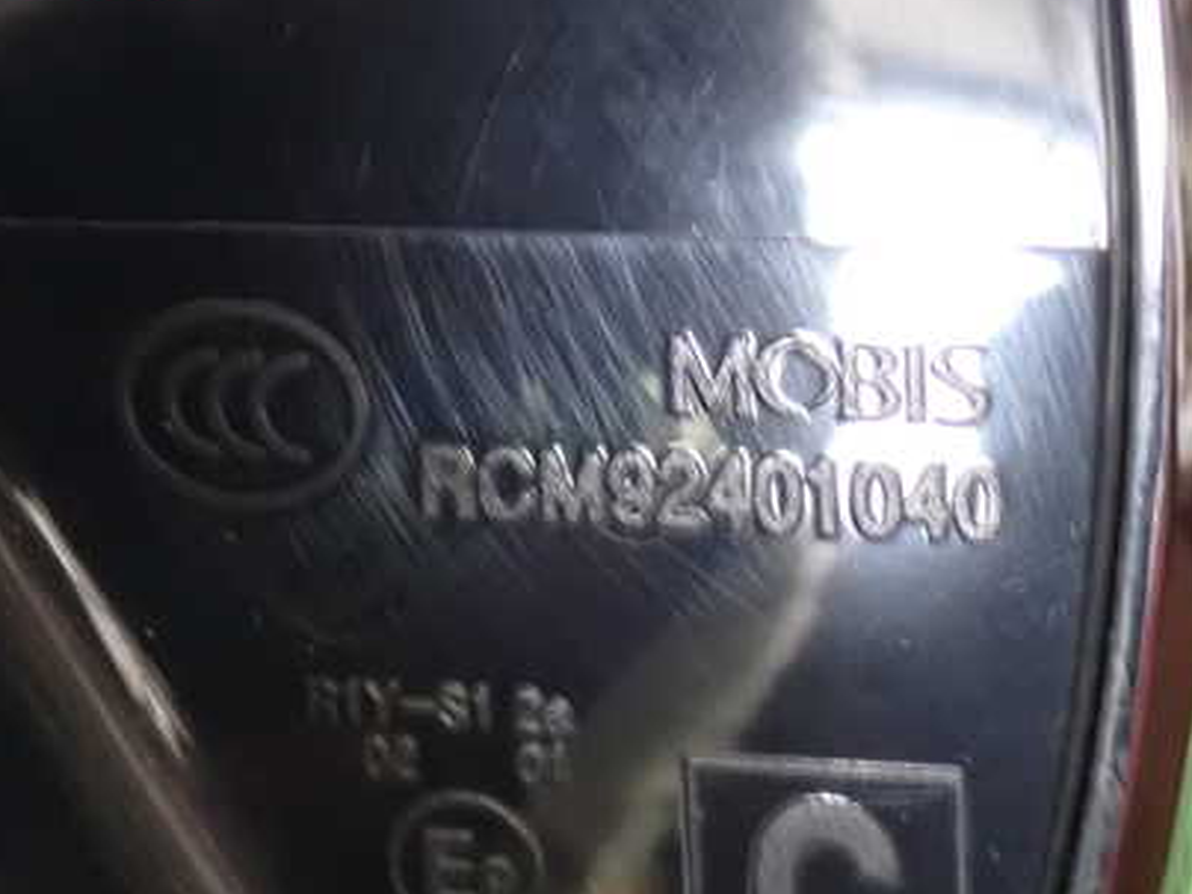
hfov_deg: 15.1
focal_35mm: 131
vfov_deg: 11.3
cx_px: 538
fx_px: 4510
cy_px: 595
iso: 1600
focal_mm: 15.66
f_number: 4.5
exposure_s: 1/8
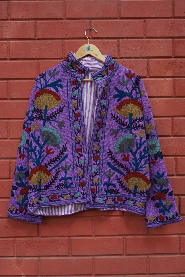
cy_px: 138
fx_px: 385
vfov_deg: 39.6
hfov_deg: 27.0
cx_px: 92
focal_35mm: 50
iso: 640
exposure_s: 1/160
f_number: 7.1
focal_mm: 50
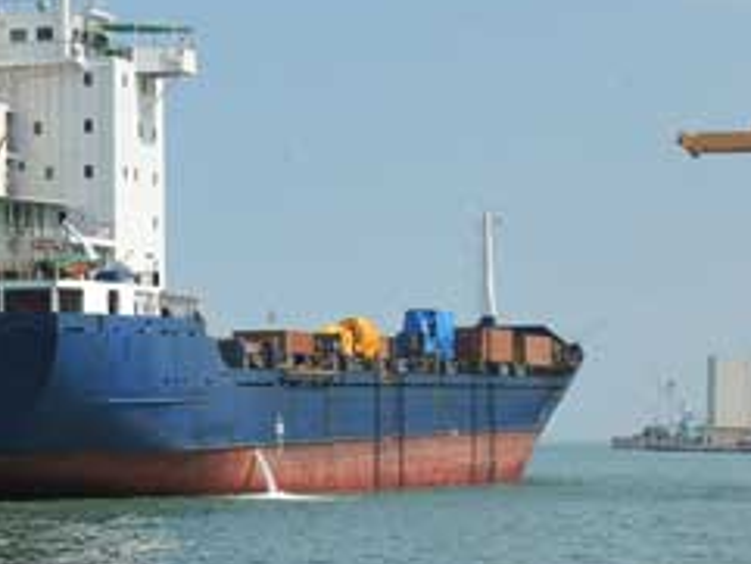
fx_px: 2670
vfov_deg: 12.0
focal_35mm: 123
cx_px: 87
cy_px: 413
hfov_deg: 15.8
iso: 400
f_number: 11
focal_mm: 40
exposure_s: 1/640
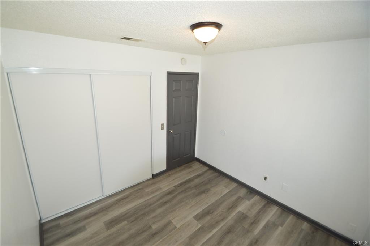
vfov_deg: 77.2
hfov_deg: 100.5
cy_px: 123
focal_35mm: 15
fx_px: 154
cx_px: 185
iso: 400
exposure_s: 1/125
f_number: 4
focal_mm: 10
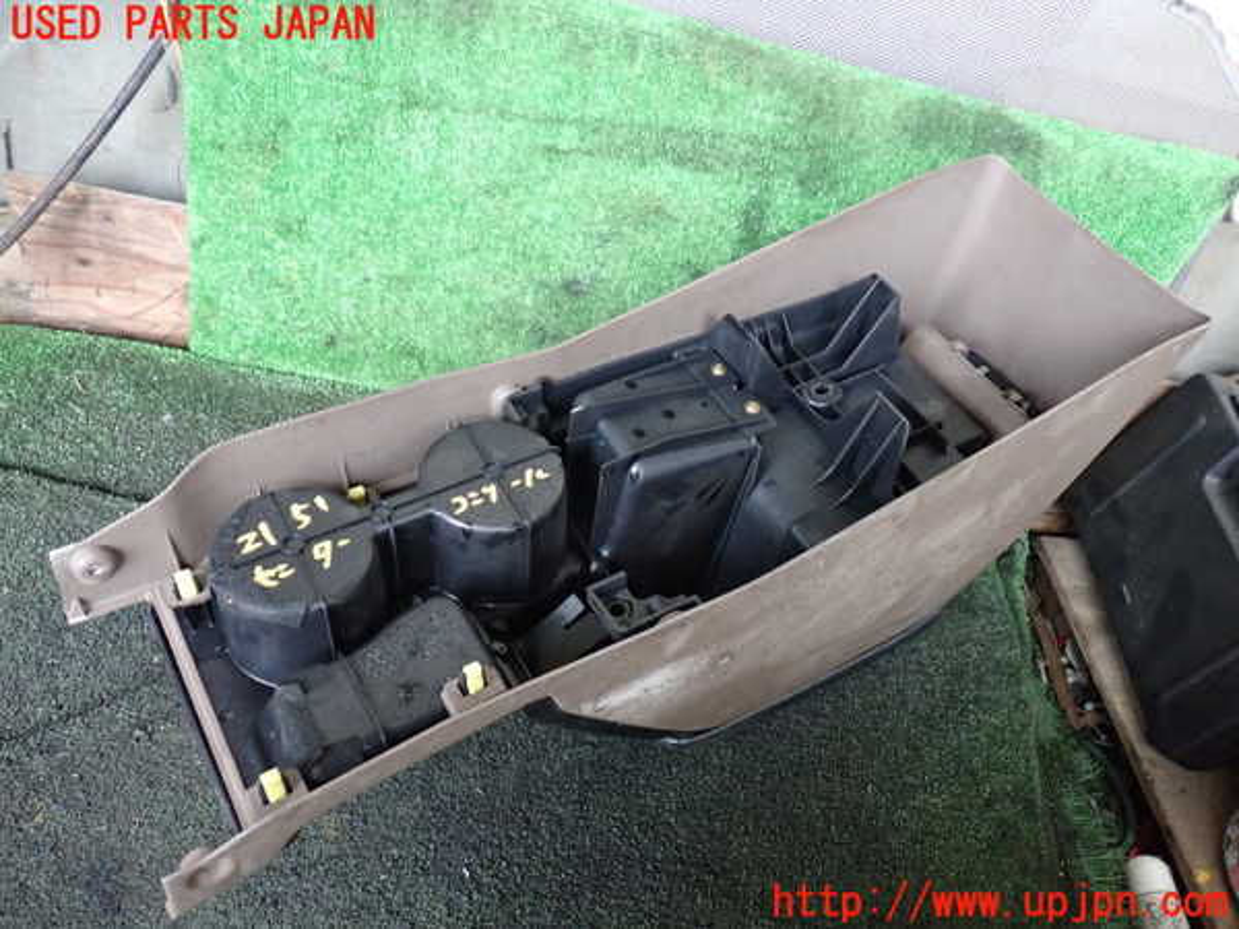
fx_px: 1074
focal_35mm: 30
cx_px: 620
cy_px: 464
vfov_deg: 46.8
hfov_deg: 60.0
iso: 800
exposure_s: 1/25
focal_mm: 5.4
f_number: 2.3
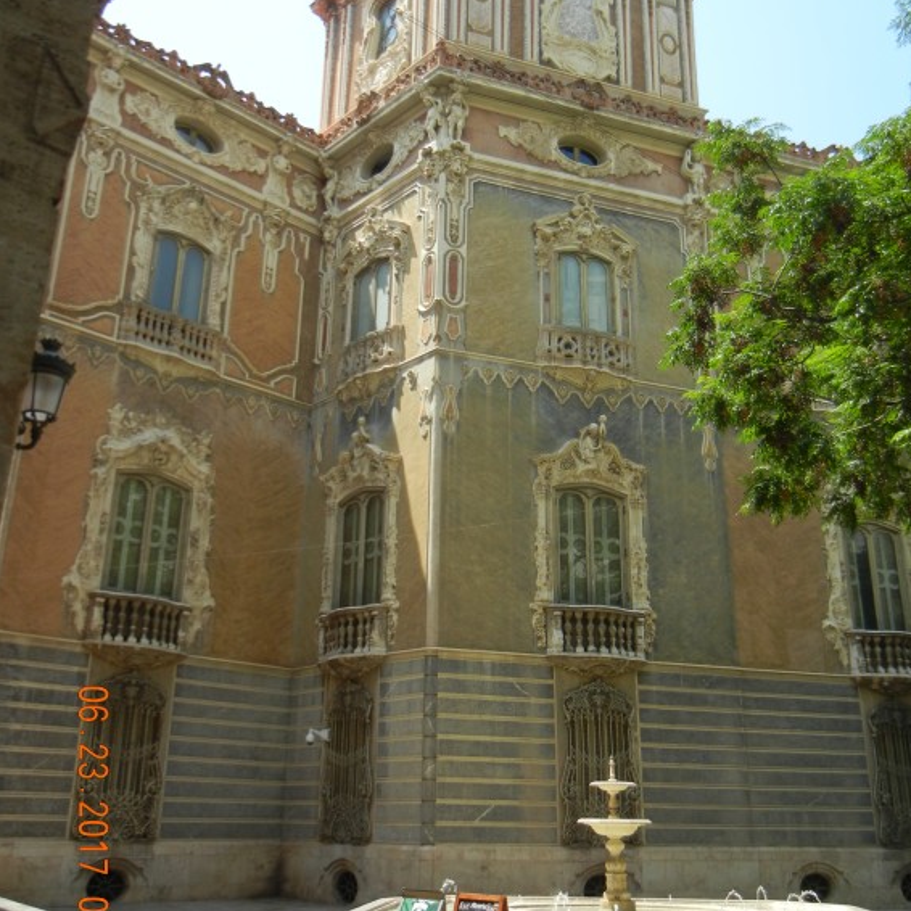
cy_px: 447
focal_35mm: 36
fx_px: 1072
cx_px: 460
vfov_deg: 46.0
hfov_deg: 46.0
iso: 160
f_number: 3.5
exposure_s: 1/682
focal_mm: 5.4
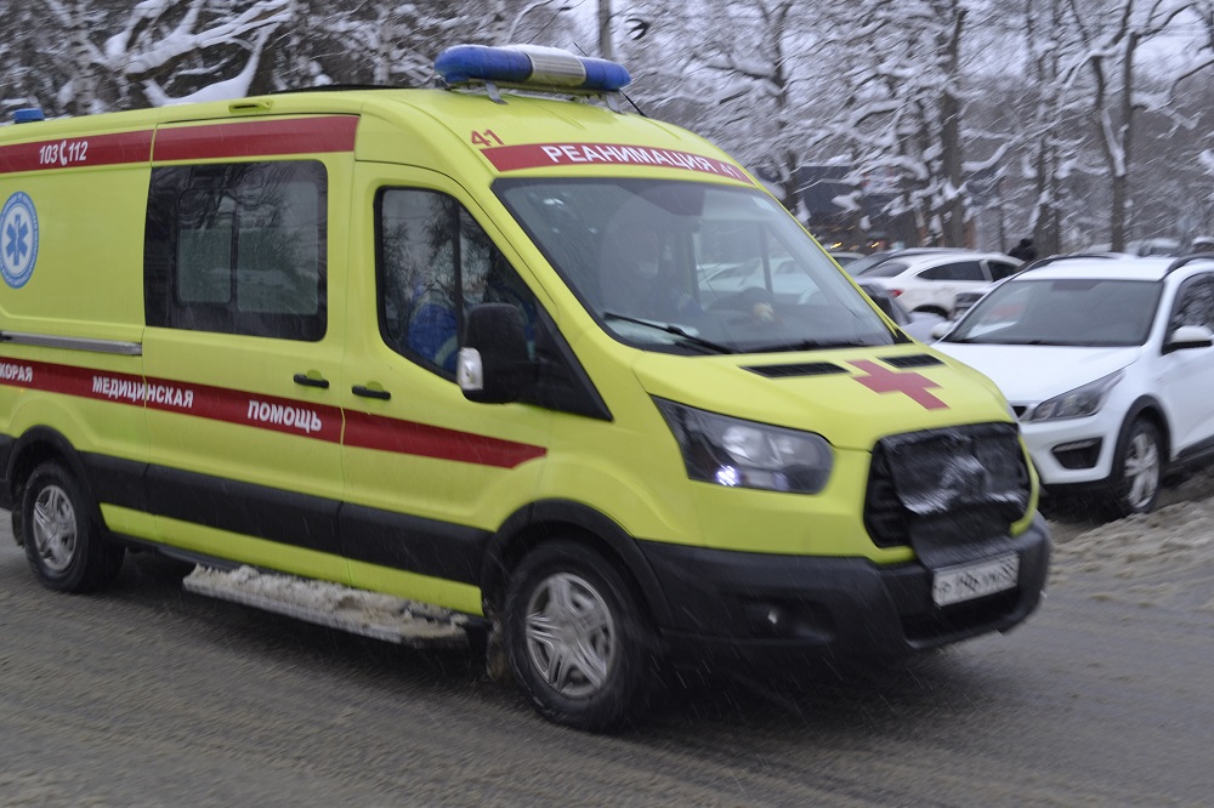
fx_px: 1618
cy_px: 404
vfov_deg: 28.1
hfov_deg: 41.1
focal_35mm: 48
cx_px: 607
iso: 400
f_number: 6.3
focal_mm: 32
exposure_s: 1/60
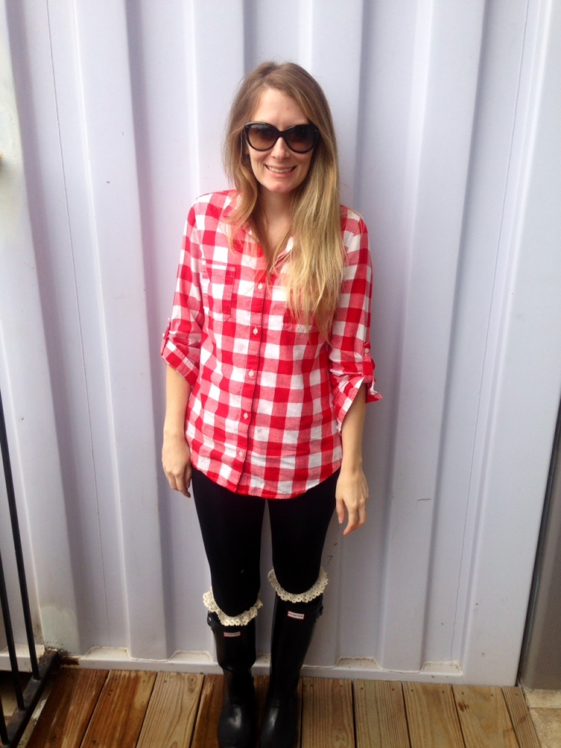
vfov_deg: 55.4
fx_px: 713
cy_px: 374
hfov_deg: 42.9
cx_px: 280
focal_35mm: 33
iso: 50
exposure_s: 1/343
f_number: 2.4
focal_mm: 4.12
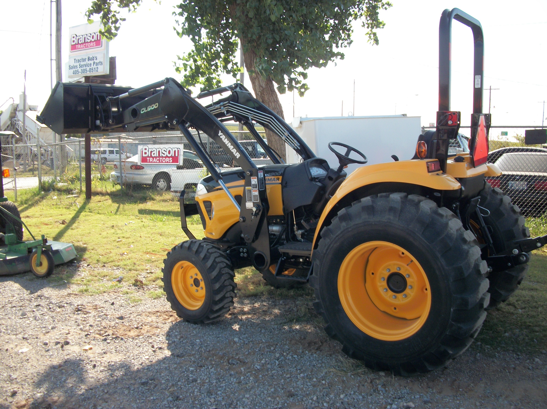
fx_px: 505
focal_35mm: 32
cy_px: 204
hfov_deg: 56.9
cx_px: 274
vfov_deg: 44.1
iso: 80
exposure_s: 1/60
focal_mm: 5.7
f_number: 8.8
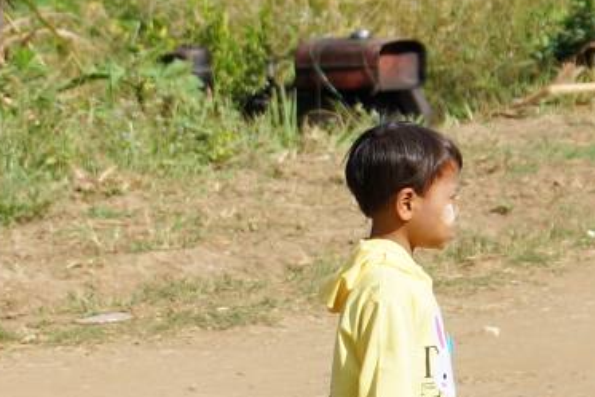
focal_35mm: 772
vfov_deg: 1.8
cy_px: 204
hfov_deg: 2.7
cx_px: -507
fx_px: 12764
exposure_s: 1/320
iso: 100
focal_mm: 150
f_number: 8
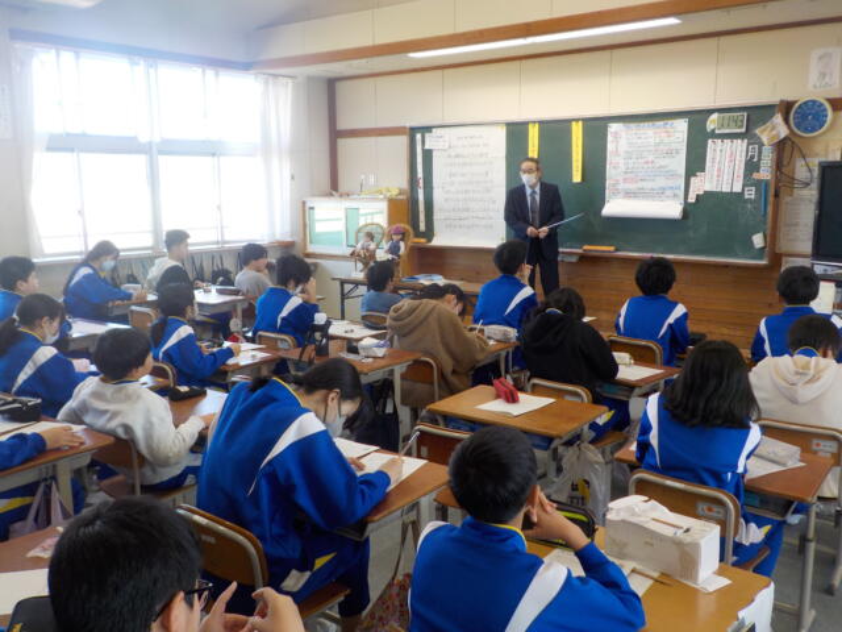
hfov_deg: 60.0
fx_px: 730
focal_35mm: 30
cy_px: 316
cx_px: 421
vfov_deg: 46.8
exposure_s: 1/50
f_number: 3.3
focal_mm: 4.1
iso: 125
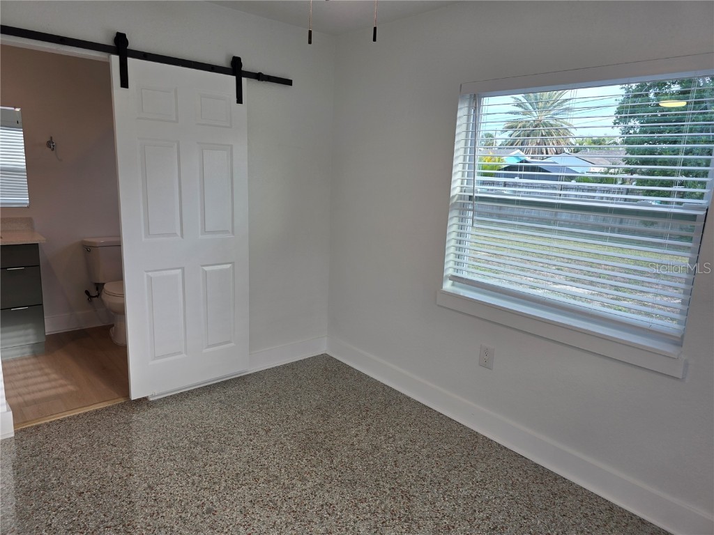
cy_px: 268
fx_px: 474
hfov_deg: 73.9
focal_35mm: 23
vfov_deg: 58.9
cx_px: 357
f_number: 1.7
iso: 25
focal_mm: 6.3
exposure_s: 1/120
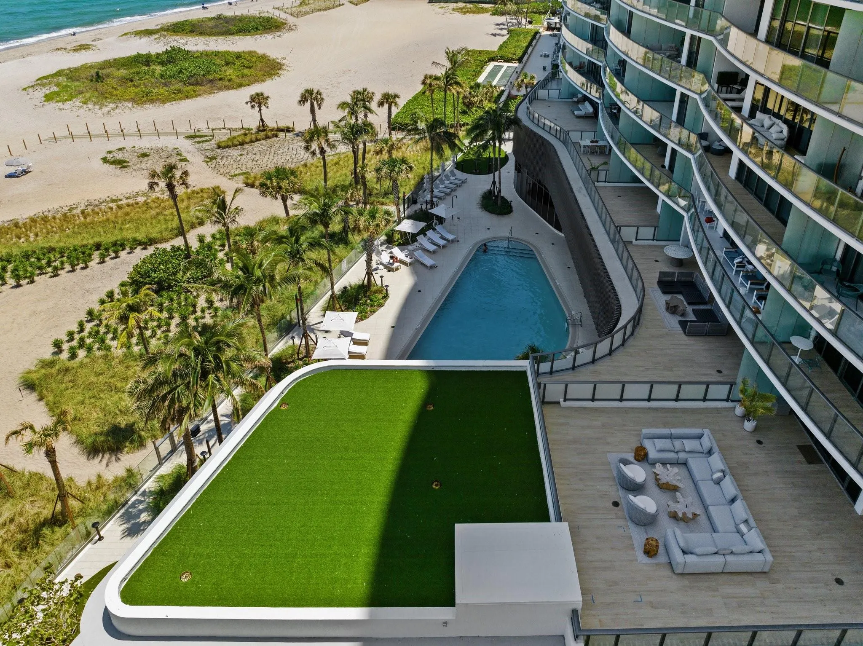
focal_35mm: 24
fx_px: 598
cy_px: 323
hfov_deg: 71.6
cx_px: 432
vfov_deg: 56.8
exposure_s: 1/3200
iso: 150
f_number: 2.8
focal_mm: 12.29
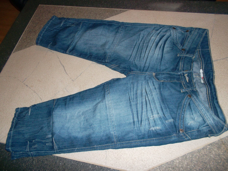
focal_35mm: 28
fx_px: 184
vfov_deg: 49.8
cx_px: 114
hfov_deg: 63.4
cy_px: 86
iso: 100
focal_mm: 4.1
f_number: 3.3
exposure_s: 1/45
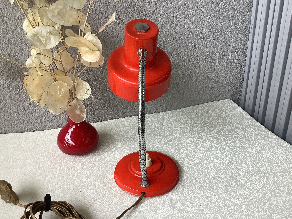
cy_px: 110
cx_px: 146
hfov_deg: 58.4
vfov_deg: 45.4
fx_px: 261
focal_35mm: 31
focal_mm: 3.3
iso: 100
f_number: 2.4
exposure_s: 1/120
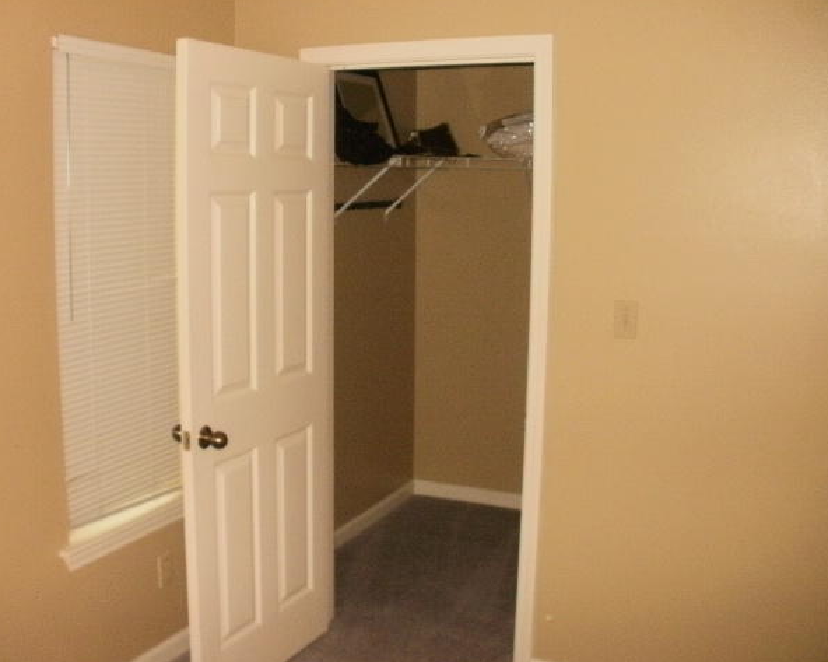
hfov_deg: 47.9
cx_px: 390
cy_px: 332
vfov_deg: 39.1
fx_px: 931
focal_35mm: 38
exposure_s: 1/30
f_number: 3.5
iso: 200
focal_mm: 6.3
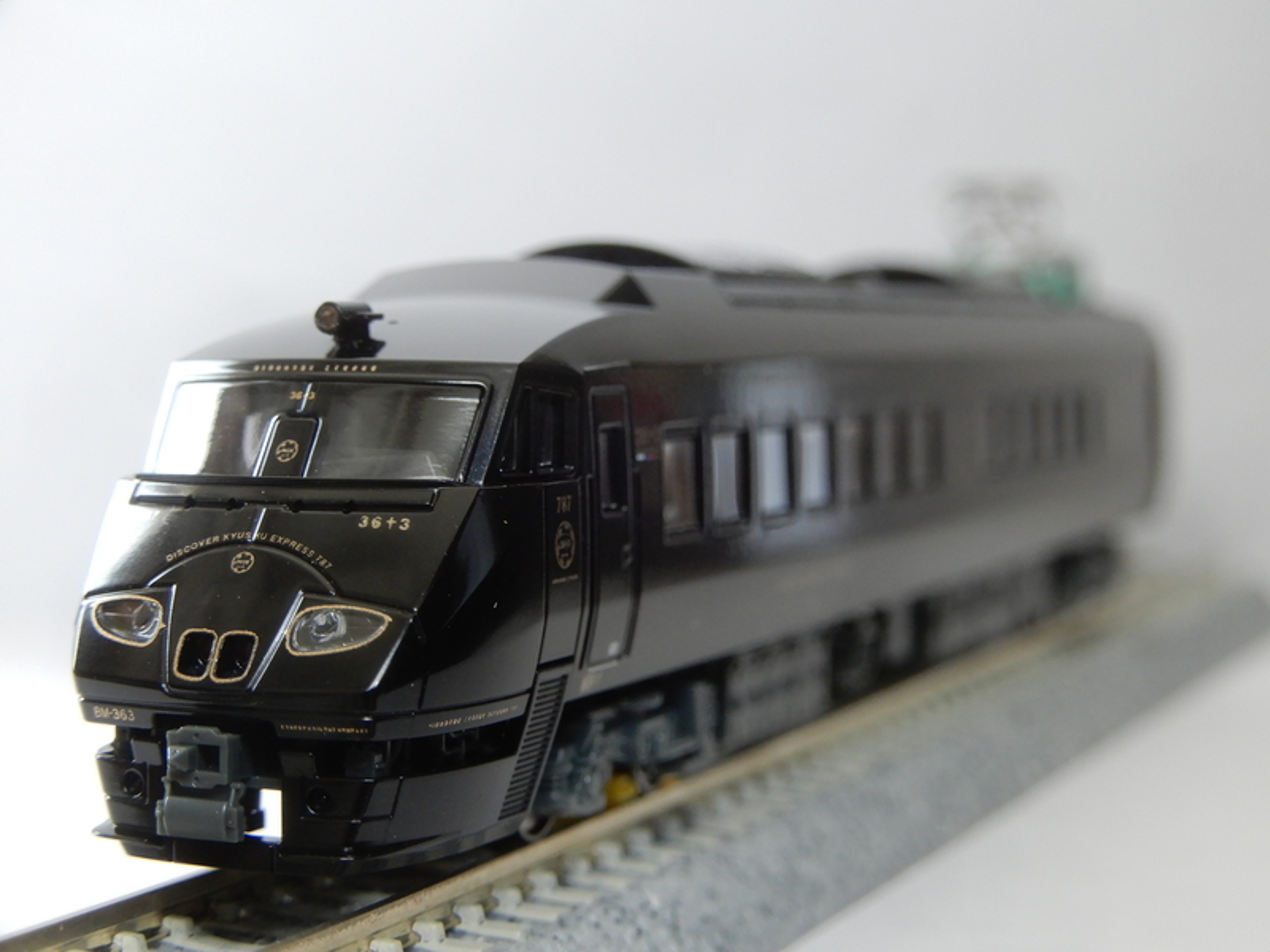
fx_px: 2825
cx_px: 635
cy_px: 476
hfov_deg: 25.3
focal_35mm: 77
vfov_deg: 19.1
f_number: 4.5
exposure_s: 1/30
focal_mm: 13.7
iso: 250
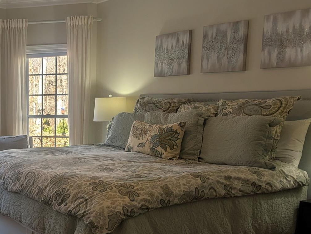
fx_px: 441
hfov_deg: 35.7
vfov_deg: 29.6
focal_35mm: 49
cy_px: 154
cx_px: 12
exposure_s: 1/279
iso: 48
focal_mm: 6.81
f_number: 1.85
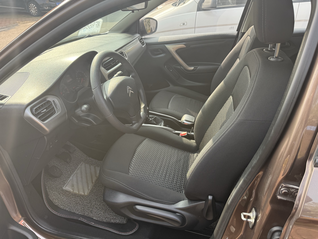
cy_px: 120
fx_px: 220
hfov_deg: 71.6
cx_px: 159
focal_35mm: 24
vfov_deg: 56.8
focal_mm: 6.76
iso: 100
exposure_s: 1/393
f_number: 1.78
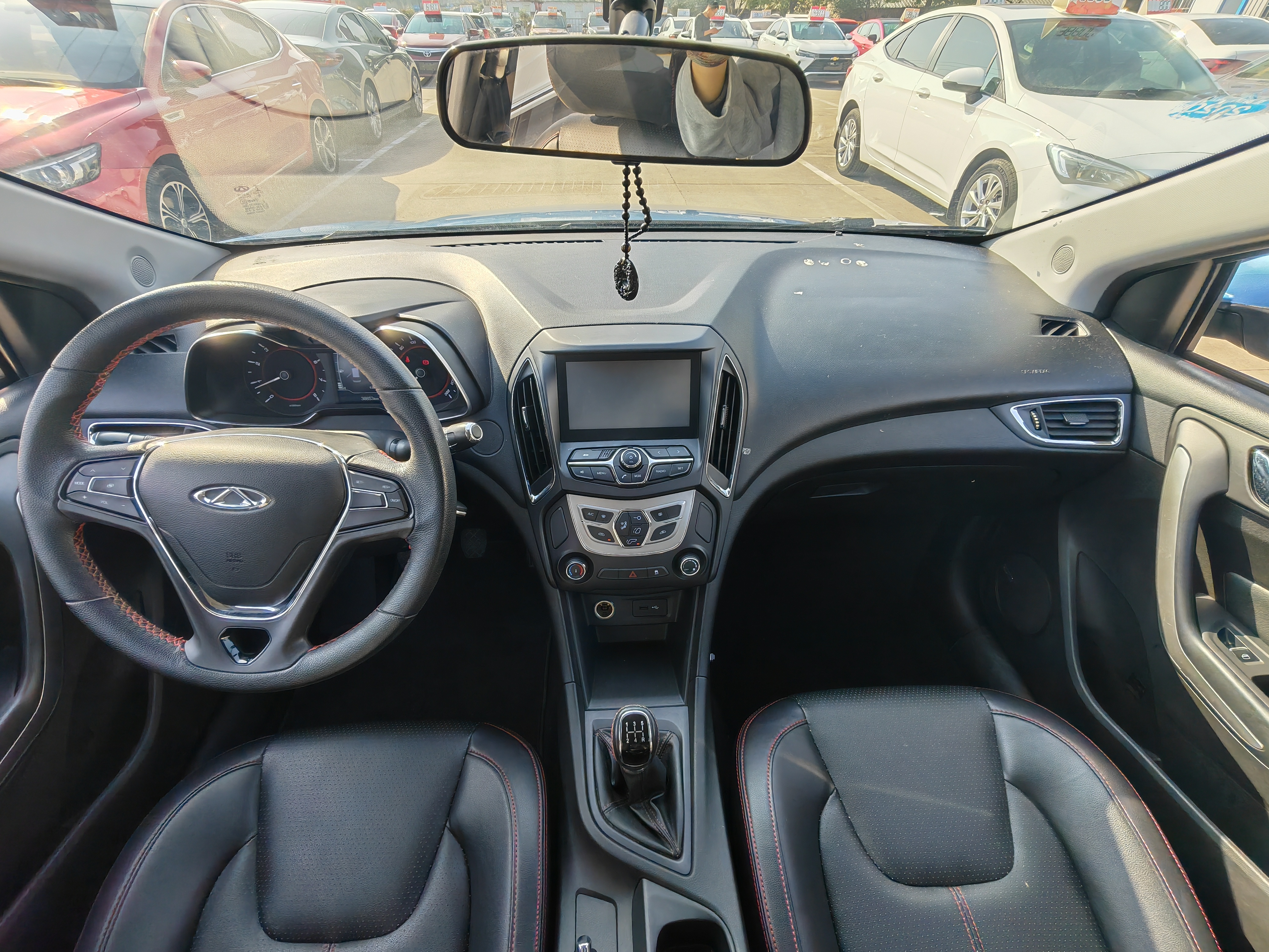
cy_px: 476
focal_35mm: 16
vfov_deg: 78.1
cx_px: 634
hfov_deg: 94.5
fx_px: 587
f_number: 2.2
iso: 50
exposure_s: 1/350
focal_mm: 1.96
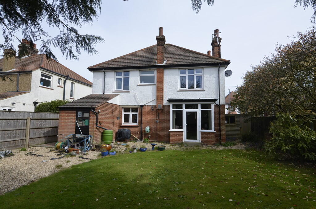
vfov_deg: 67.1
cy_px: 104
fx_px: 158
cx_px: 158
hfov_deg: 90.1
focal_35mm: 18
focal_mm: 12
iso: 140
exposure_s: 1/250
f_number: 8
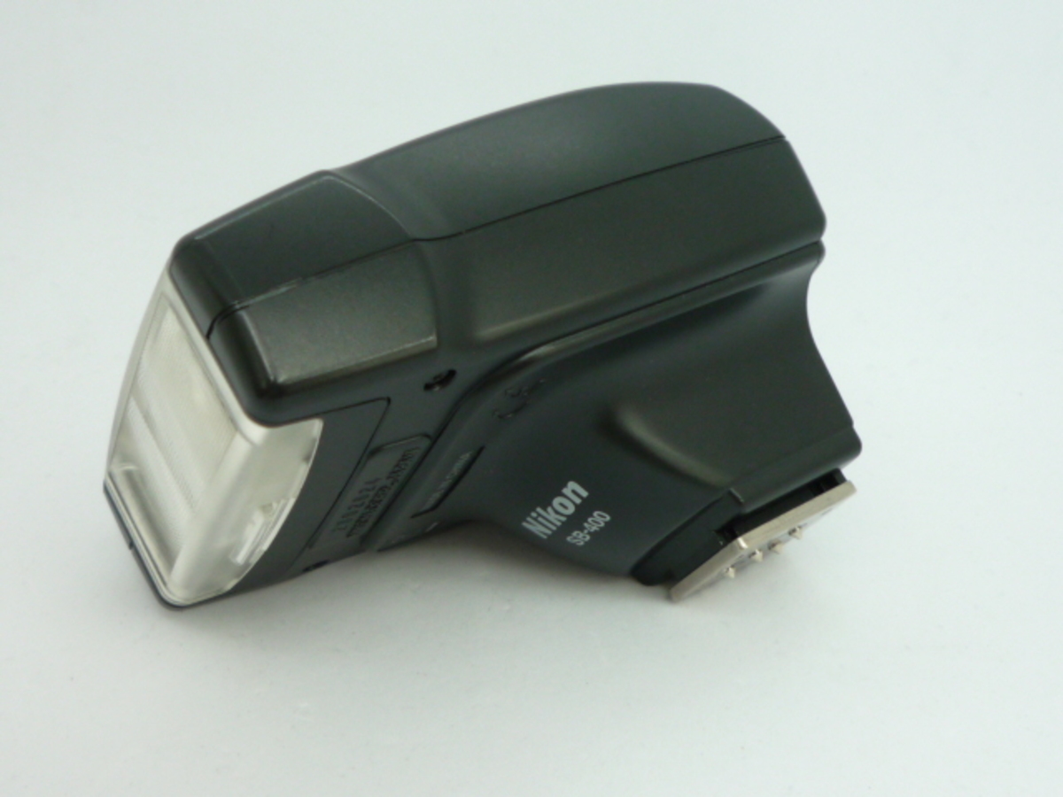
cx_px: 532
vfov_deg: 32.9
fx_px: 1351
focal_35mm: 44
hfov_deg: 42.9
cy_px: 398
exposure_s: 1/40
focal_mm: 4.4
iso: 100
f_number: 2.8
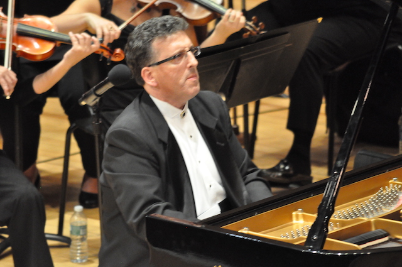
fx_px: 5019
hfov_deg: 4.6
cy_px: 134
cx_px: 201
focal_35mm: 450
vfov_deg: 3.0
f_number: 5.6
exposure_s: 1/125
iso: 4000
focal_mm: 300
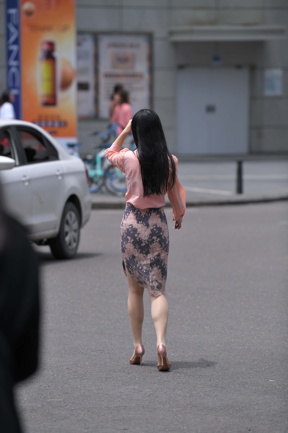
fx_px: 2400
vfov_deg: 10.3
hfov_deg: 6.9
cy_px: 216
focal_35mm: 200
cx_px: 144
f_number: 4
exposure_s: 1/800
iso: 125
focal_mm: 200
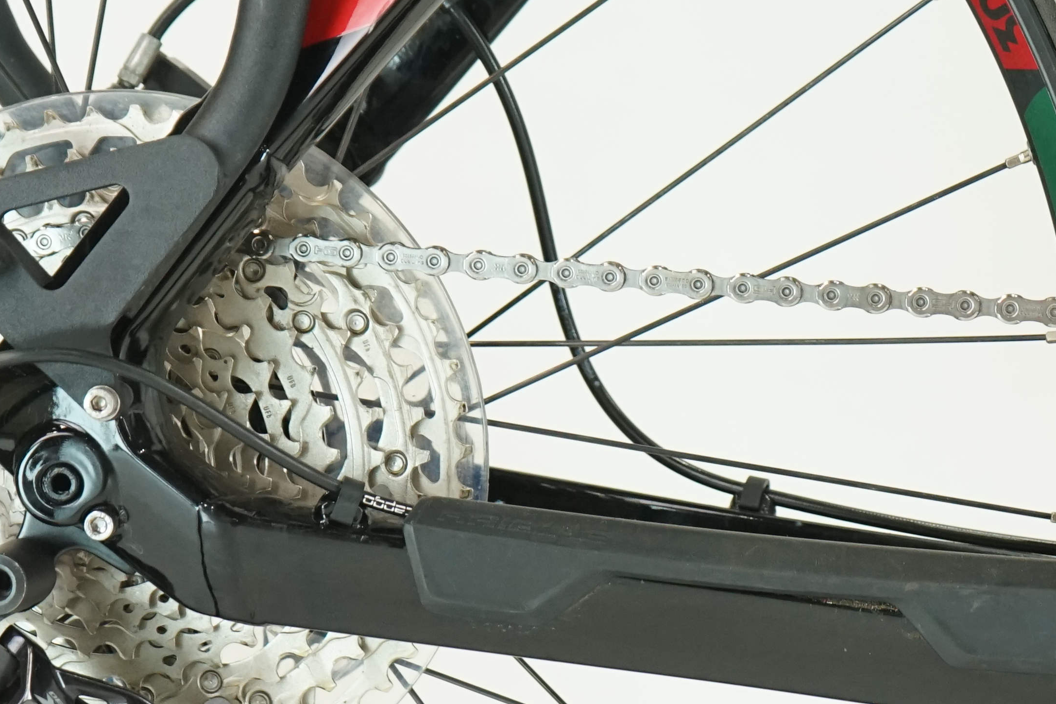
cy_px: 412
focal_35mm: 138
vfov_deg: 9.9
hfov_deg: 14.7
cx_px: 988
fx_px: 4047
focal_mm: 50
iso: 1600
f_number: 5
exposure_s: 1/200
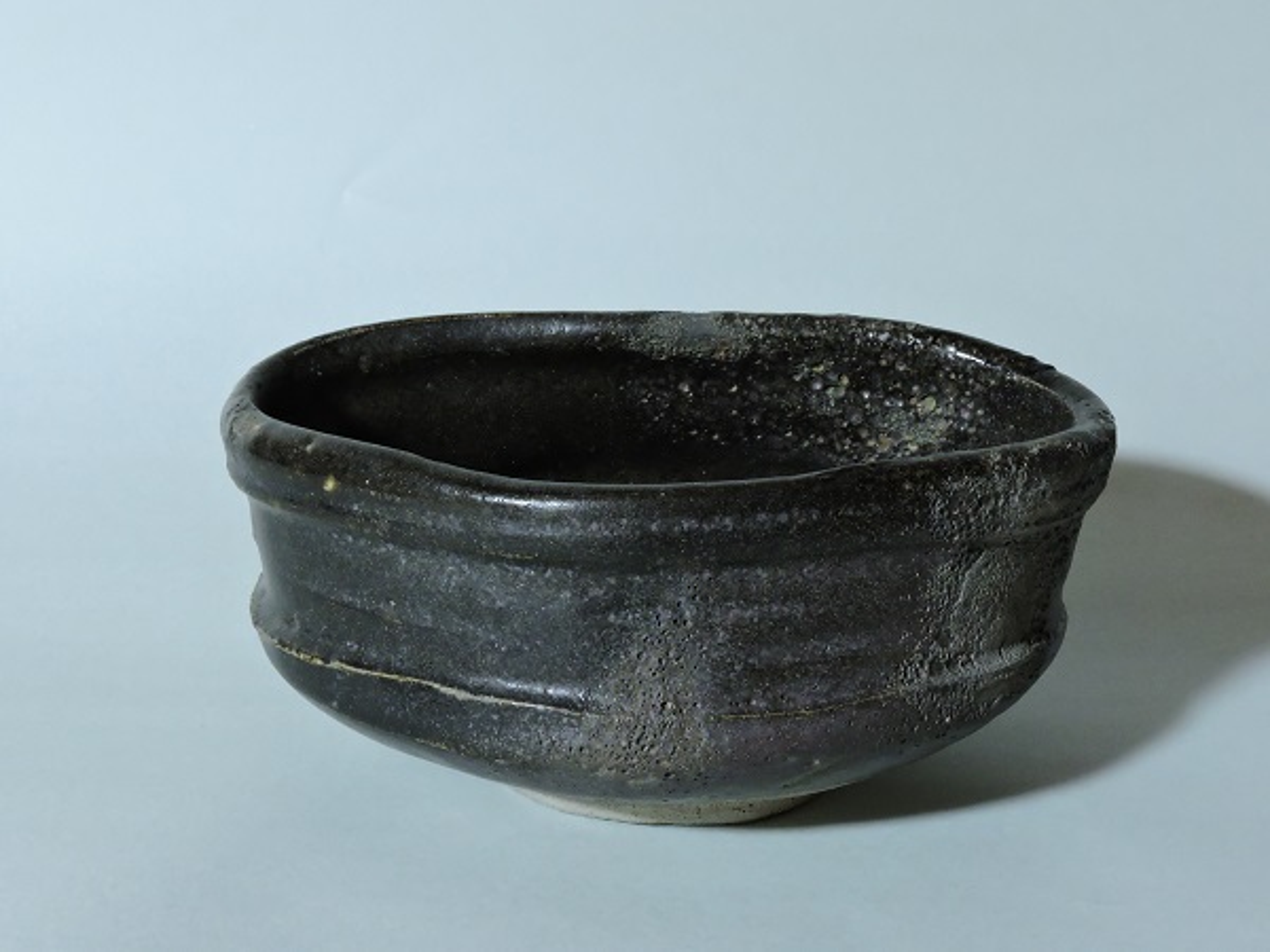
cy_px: 476
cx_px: 635
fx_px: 2935
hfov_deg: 24.4
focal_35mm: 80
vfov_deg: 18.4
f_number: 8
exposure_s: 1/3
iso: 800
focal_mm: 14.3
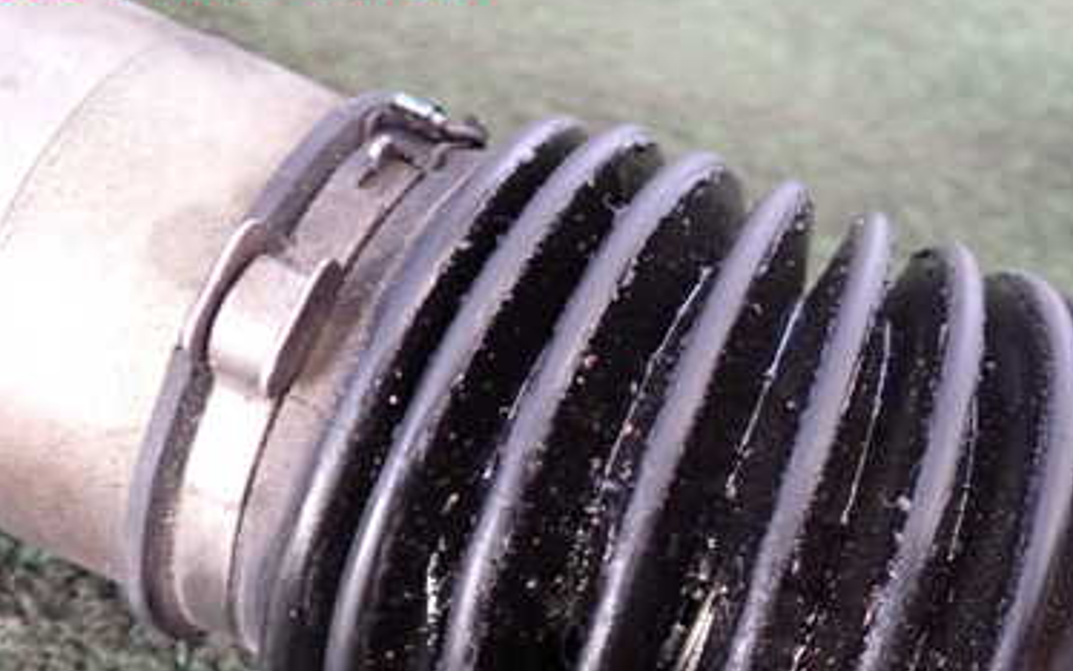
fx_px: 1492
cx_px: 806
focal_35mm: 51
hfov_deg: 38.5
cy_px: 582
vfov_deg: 24.7
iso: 400
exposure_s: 1/30
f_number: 2.3
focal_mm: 5.4
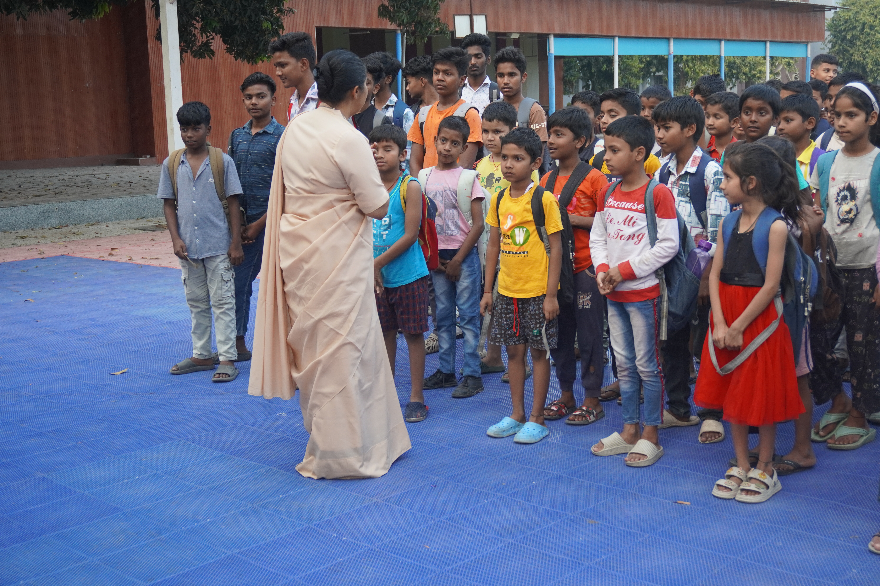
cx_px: 440
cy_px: 293
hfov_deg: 41.1
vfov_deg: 28.1
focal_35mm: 48
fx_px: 1173
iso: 640
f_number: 5
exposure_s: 1/160
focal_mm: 32
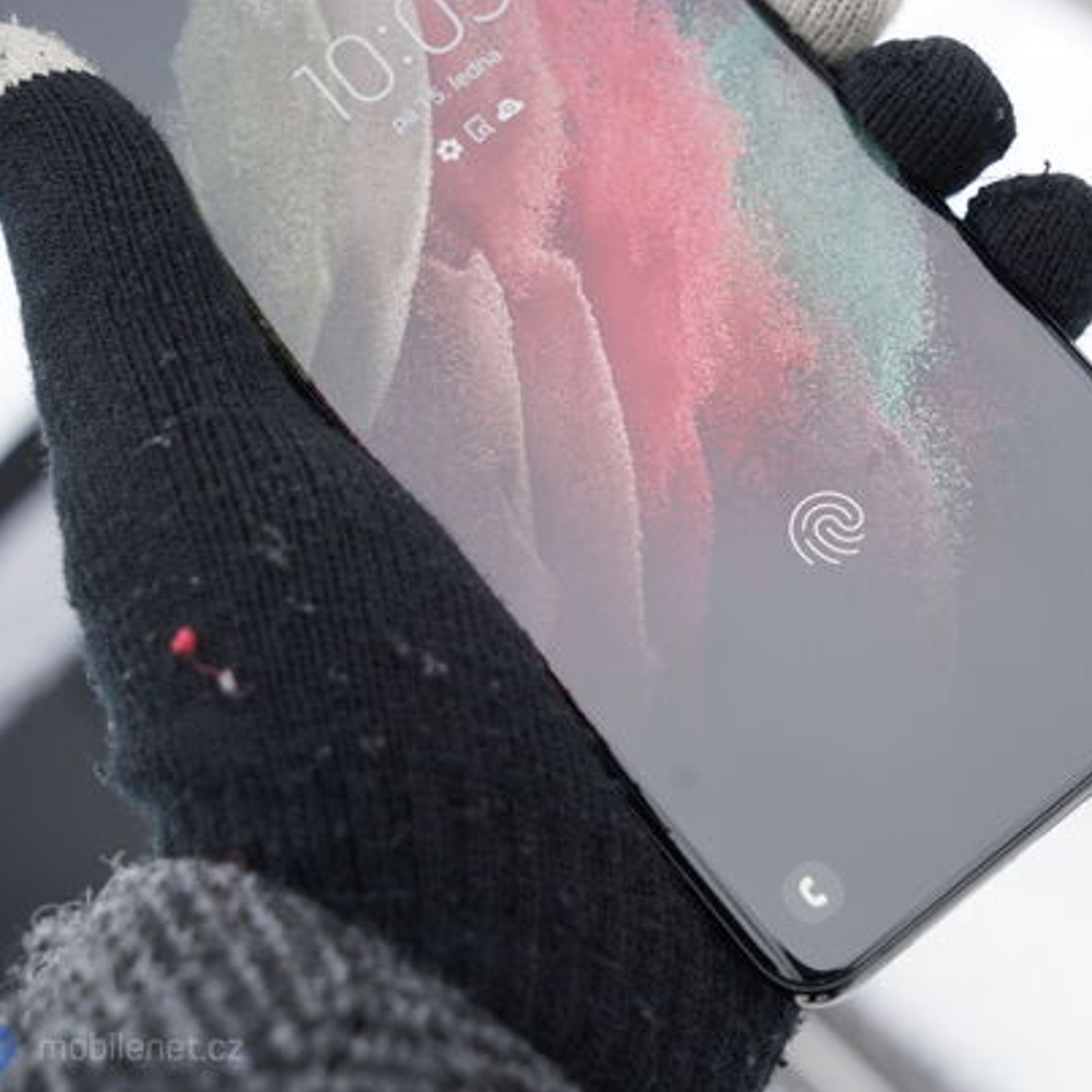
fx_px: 2356
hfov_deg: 25.9
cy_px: 546
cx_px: 767
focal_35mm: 66
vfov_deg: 26.1
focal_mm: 51
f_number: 5.6
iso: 640
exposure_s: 1/200
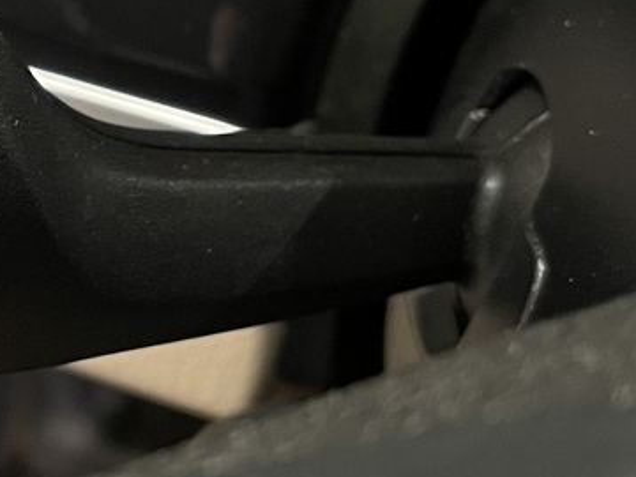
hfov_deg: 18.0
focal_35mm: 104
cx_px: -125
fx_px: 1911
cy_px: 171
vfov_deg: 14.2
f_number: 1.6
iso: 250
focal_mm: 4.2
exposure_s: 1/48
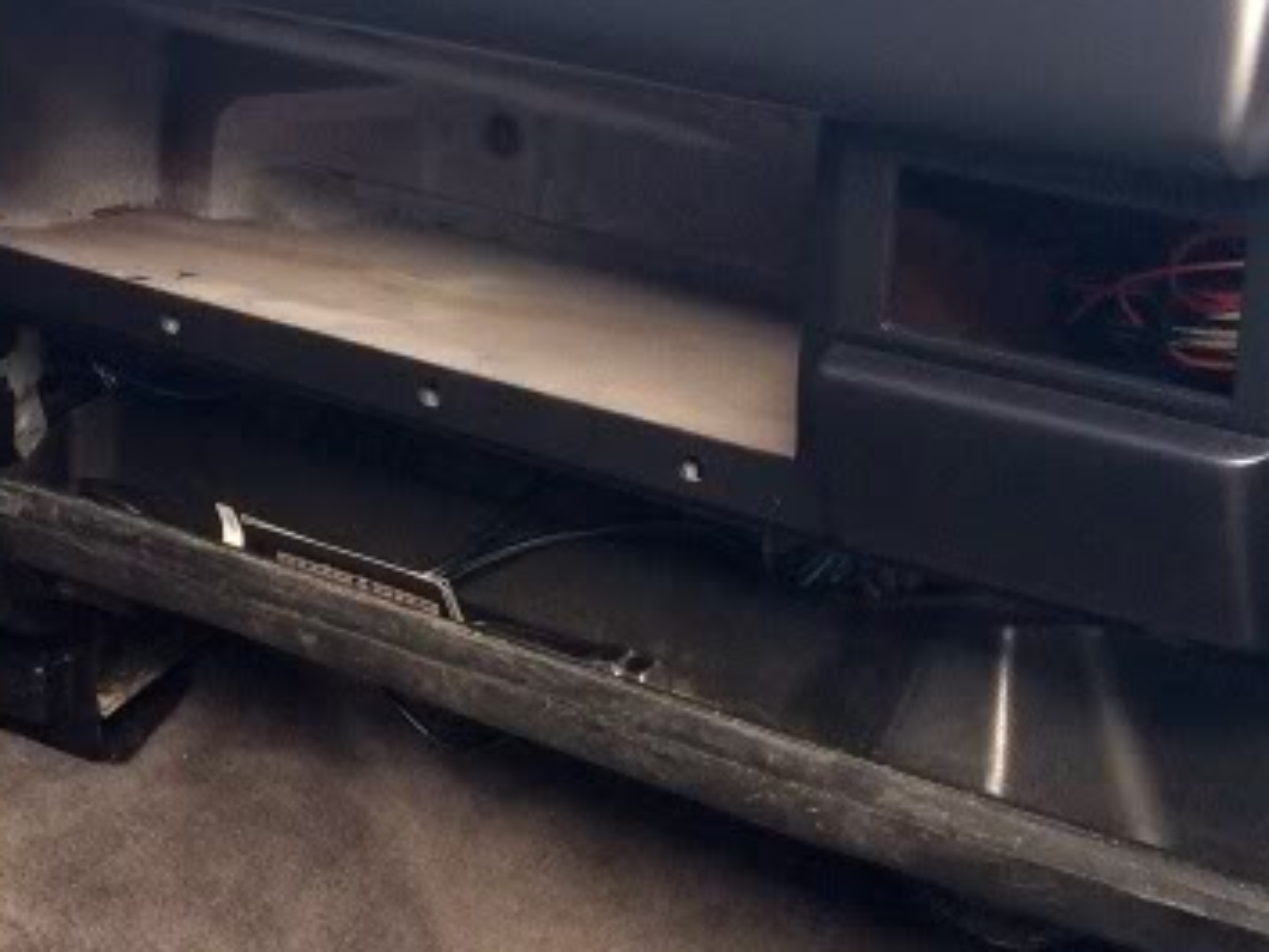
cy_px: 93
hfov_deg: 21.3
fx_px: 3190
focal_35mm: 87
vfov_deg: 16.8
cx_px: -162
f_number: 2.2
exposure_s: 1/120
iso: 64
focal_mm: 4.1
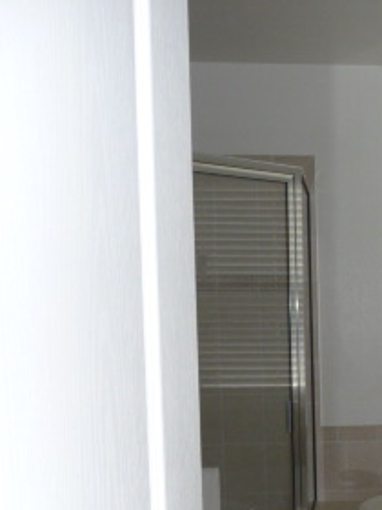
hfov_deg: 21.1
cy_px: 401
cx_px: 480
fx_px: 942
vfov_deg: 29.6
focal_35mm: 64
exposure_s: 1/30
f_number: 3.3
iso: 100
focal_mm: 4.7
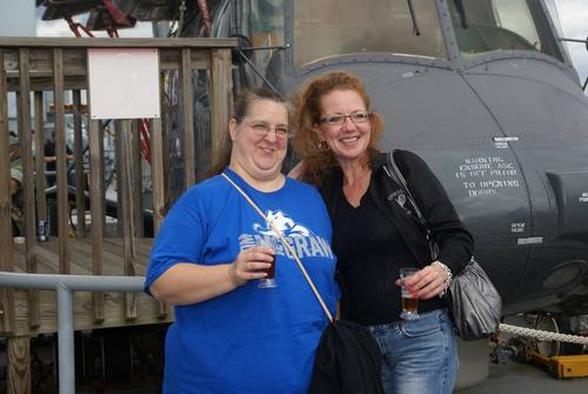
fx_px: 1227
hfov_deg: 27.0
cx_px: 294
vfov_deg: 18.2
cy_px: 197
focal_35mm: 75
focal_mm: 50
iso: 125
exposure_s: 1/125
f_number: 8
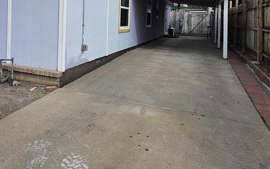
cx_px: 63
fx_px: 228
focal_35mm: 31
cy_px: 25
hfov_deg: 57.7
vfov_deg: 38.4
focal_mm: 2.2
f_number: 2.2
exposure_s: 1/3464
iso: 50
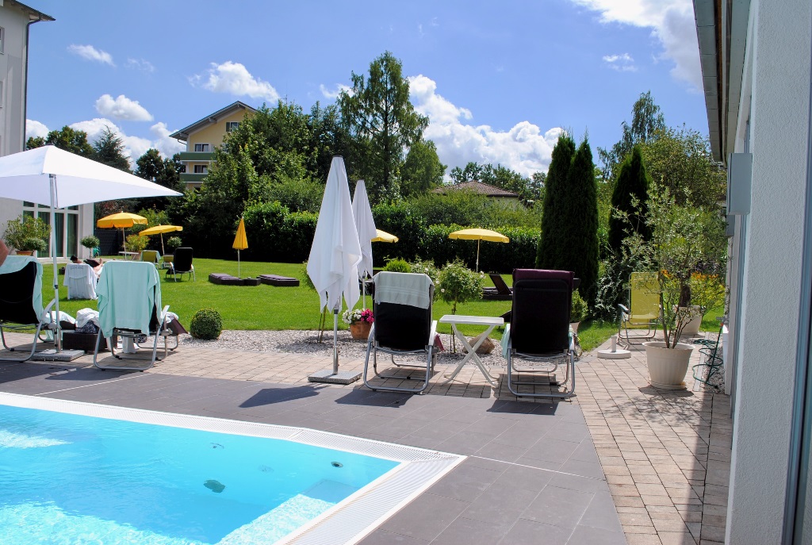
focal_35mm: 30
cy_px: 272
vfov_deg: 43.8
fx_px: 678
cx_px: 406
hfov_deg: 61.8
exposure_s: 1/320
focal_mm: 20
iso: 100
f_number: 8
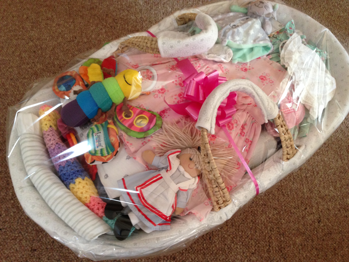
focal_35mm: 33
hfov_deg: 55.4
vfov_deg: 42.9
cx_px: 174
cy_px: 131
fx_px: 333
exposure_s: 1/20
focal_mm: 4.12
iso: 160
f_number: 2.4
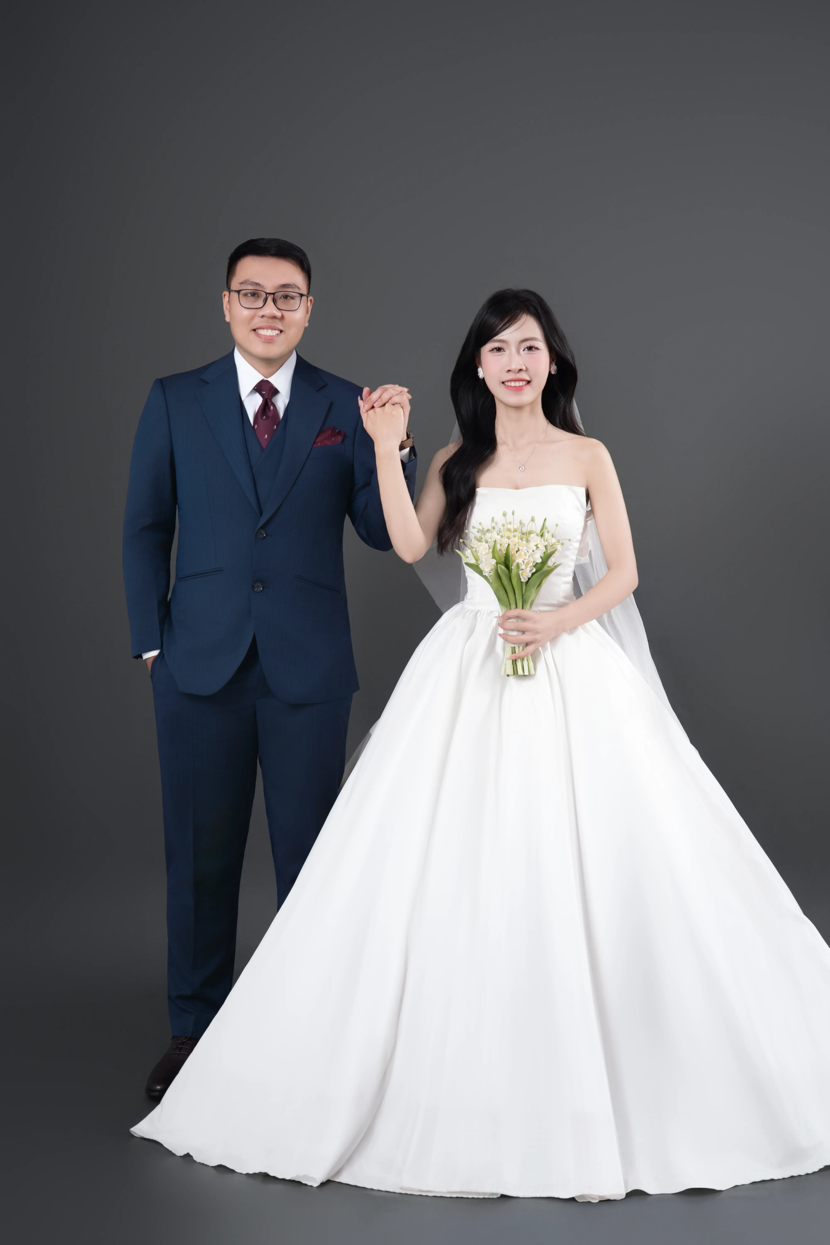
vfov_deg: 33.0
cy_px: 622
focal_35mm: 61
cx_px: 415
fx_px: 2103
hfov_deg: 22.3
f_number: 3.2
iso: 320
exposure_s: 1/100
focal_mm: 60.8
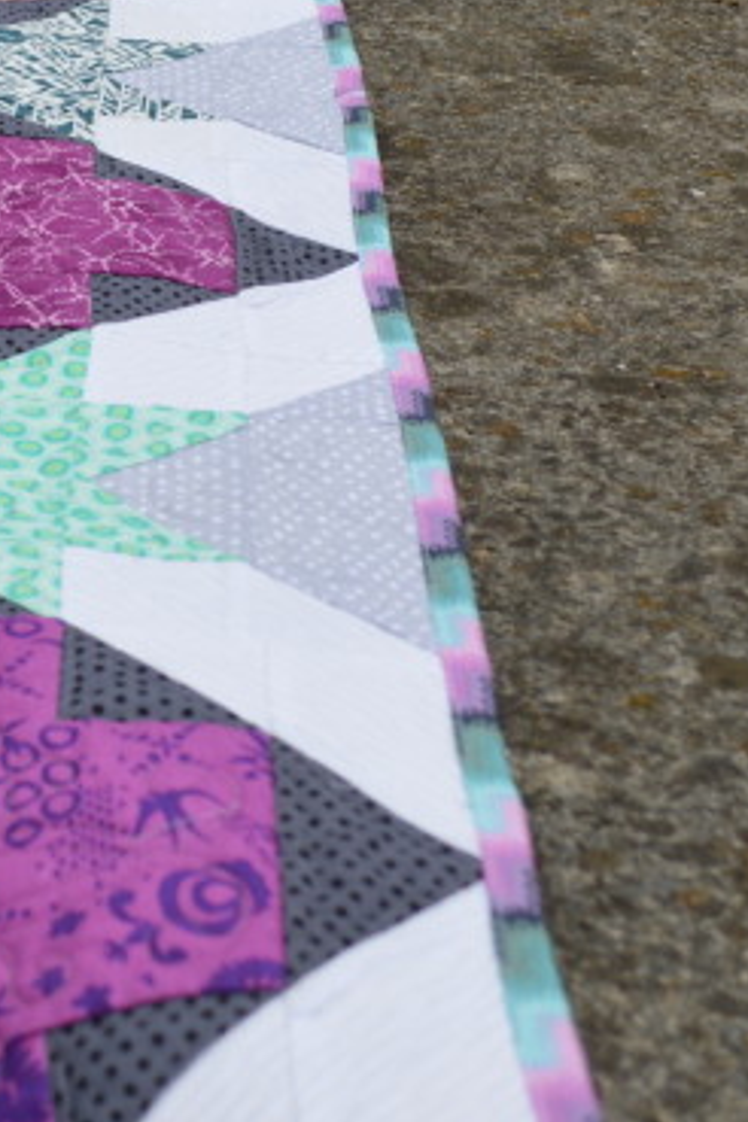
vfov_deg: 21.2
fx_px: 2929
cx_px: -195
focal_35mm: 94
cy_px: 97
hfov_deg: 14.0
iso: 110
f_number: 5.6
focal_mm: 22
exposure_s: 1/125
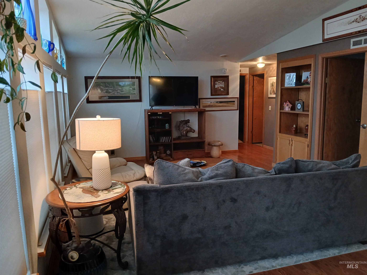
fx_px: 276
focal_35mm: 26
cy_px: 138
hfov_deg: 67.3
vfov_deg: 53.1
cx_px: 184
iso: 250
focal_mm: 3.98
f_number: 1.8
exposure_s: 1/30
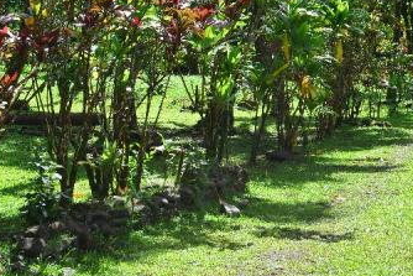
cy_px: -38
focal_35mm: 91
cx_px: 304
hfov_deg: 22.2
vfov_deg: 14.6
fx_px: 1044
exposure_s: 1/250
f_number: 8
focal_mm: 38
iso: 200
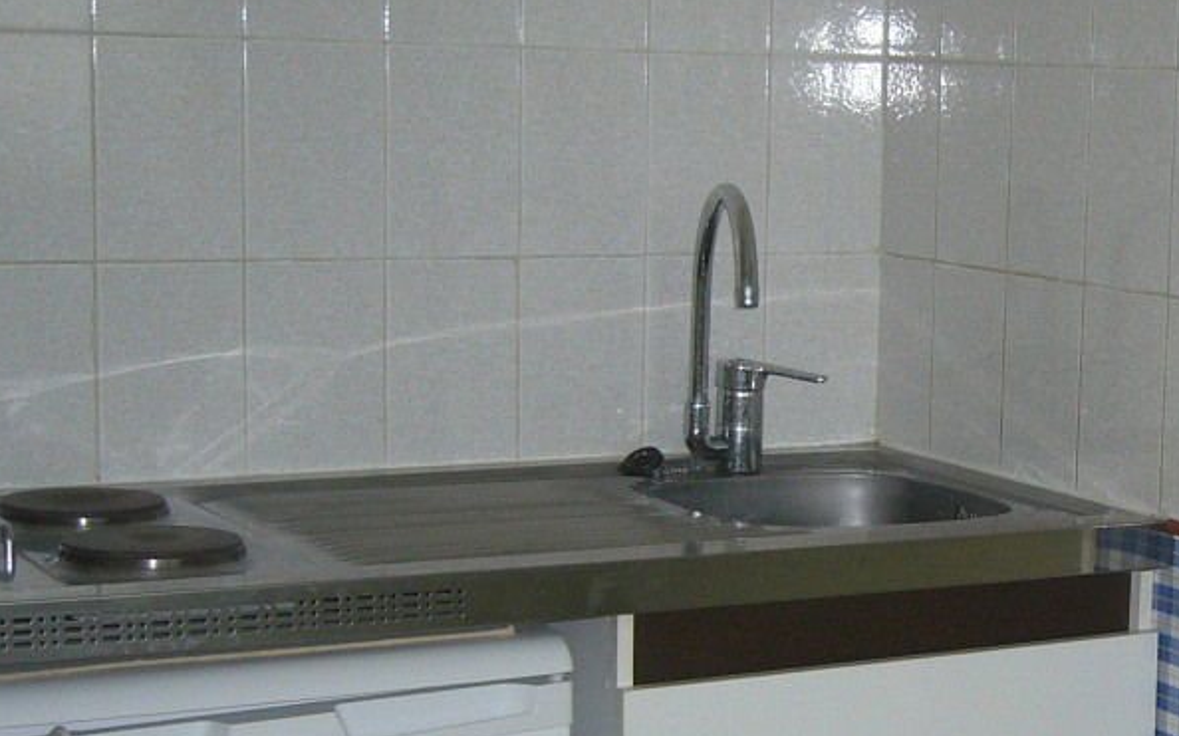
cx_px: 1062
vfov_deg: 16.3
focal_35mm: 80
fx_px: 2570
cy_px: 498
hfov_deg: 25.1
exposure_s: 1/30
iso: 100
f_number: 2.8
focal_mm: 5.8
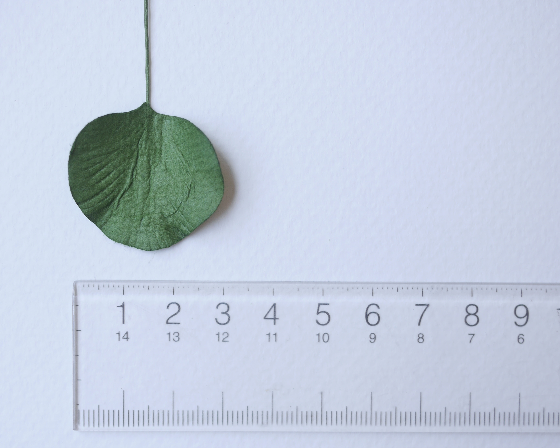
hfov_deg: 35.9
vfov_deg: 29.1
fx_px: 862
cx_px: 232
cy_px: 263
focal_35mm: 52
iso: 200
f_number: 2.5
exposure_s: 1/200
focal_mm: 20
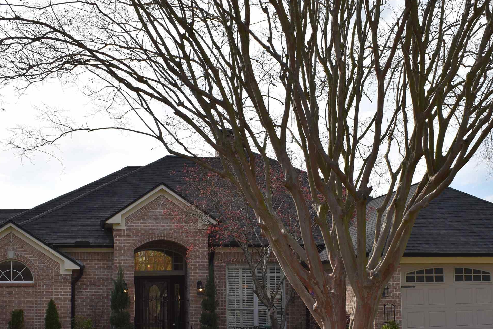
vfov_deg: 27.7
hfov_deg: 41.1
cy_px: 243
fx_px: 657
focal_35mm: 48
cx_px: 260
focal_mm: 20
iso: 100
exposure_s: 1/200
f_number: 11
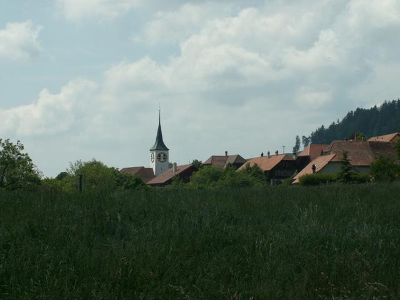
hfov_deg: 21.3
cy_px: 150
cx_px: 200
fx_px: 1063
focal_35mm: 92
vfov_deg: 16.1
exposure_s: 1/320
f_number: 8
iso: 50
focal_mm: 15.43
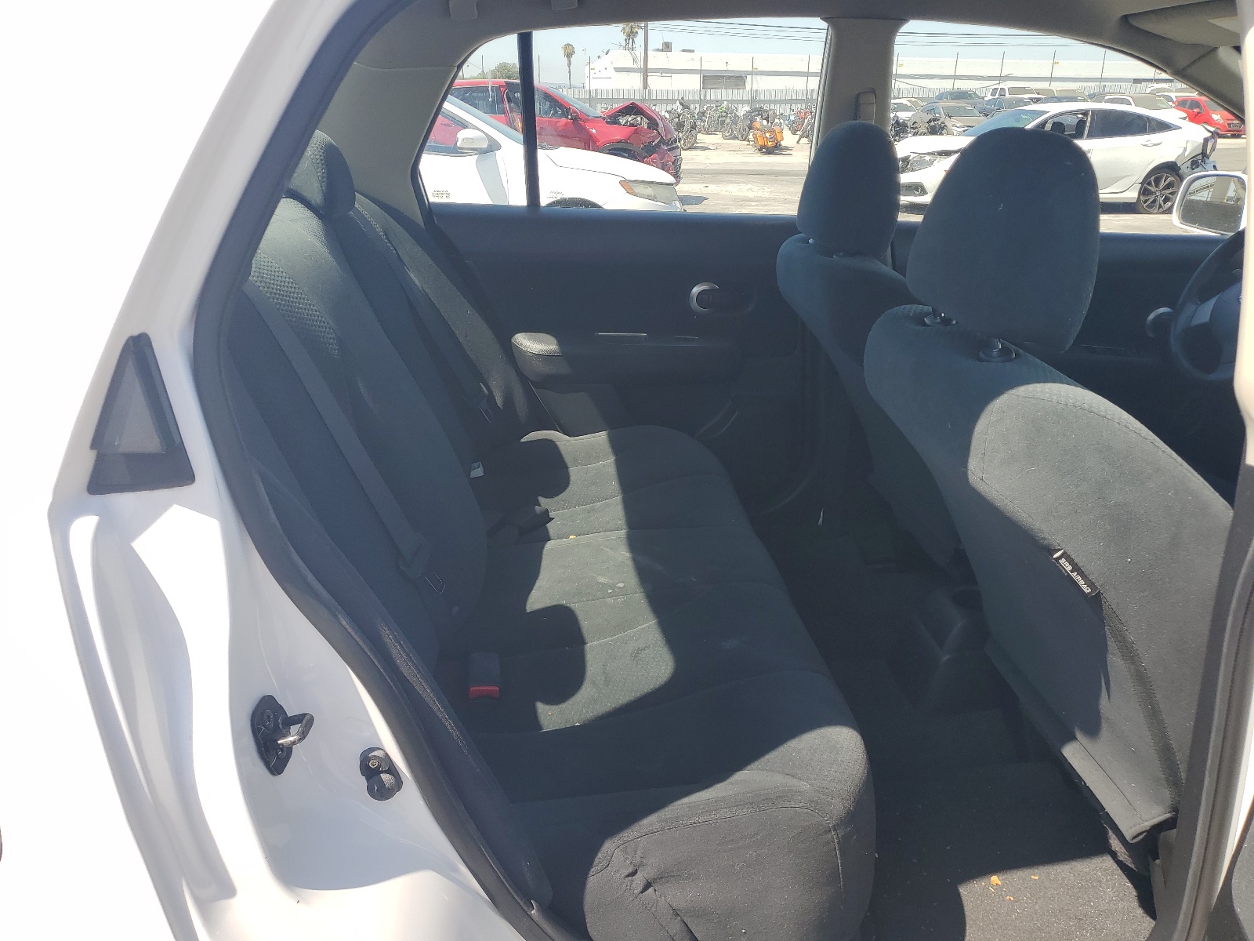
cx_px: 627
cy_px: 470
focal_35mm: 26
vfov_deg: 53.1
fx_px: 942
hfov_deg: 67.3
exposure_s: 1/1429
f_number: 1.5
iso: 50
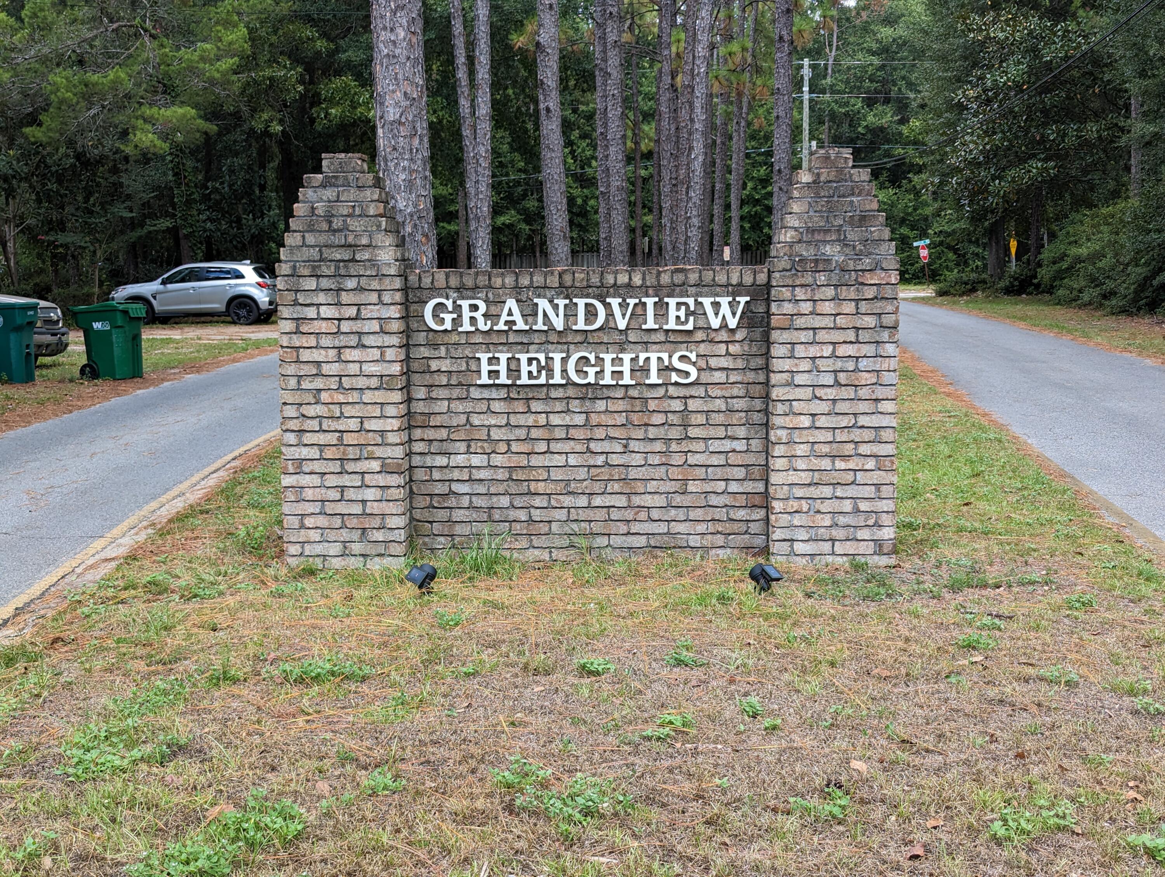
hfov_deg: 39.6
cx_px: 582
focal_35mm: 48
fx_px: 1618
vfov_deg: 30.3
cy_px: 438
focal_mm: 6.81
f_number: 1.85
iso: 41
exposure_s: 1/322
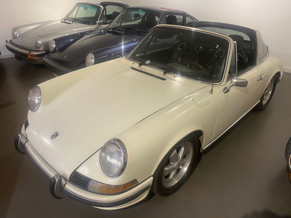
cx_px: 146
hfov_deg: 67.3
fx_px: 219
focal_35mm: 26
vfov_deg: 53.1
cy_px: 109
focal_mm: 4.25
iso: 320
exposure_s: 1/50
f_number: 1.8
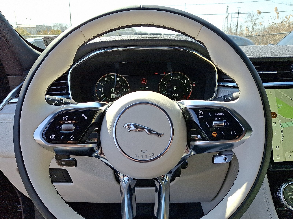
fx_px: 212
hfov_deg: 69.4
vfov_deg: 54.9
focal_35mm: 25
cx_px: 146
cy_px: 110
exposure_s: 1/417
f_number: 1.8
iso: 25
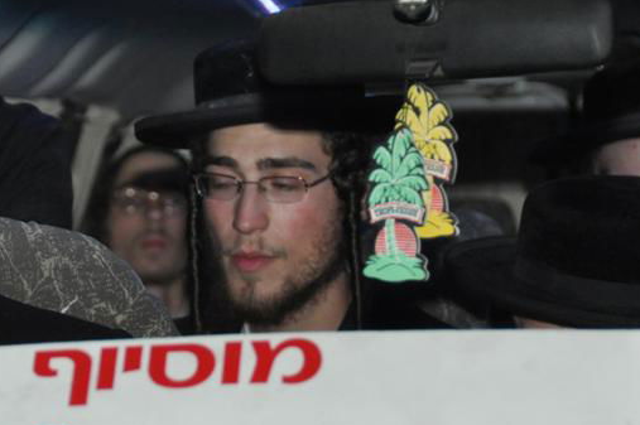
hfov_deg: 6.5
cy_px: 144
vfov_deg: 4.3
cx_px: 133
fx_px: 5648
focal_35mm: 318
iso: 800
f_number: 5.3
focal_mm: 105
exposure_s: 1/60
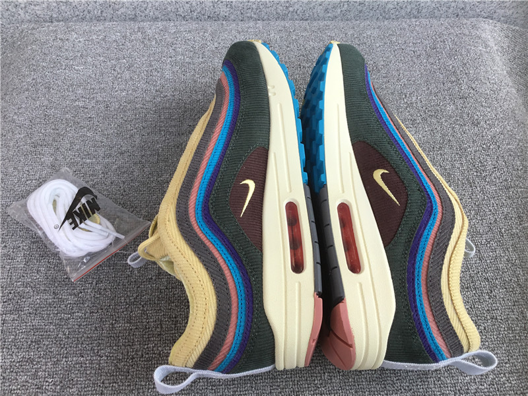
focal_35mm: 31
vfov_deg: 45.4
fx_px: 473
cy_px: 198
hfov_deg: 58.4
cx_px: 264
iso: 25
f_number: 2.4
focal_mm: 3.3
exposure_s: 1/274
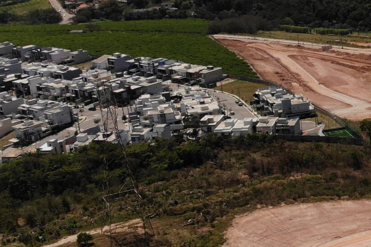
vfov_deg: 17.5
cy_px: 102
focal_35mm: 78
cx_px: 513
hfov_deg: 22.5
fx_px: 804
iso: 106
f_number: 2.8
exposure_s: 1/577
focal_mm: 4.5
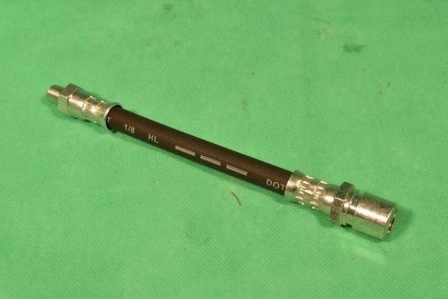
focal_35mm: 60
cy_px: 150
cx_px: 224
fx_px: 747
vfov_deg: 22.6
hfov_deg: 33.4
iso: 560
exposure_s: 1/60
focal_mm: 40
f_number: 18
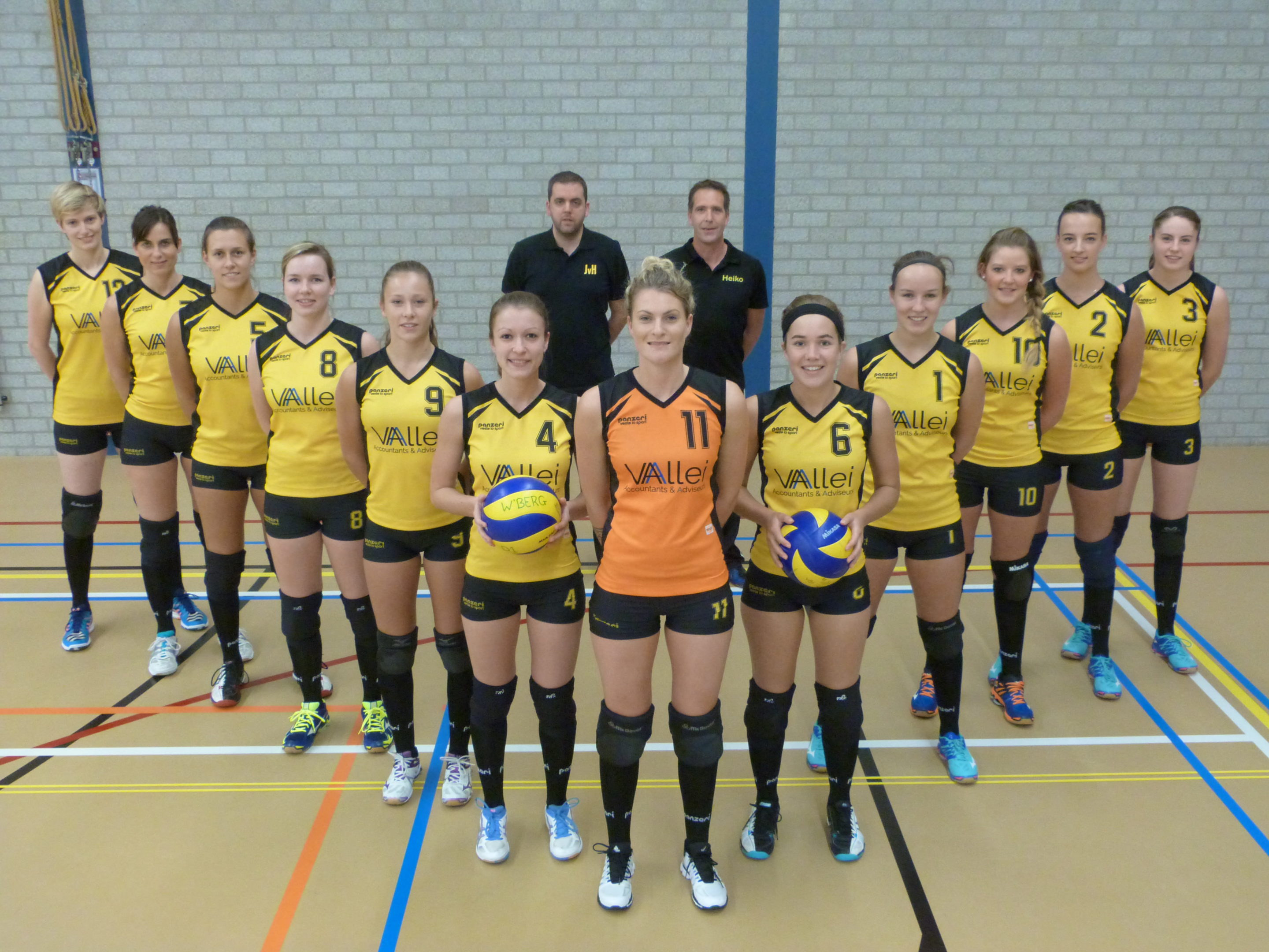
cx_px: 634
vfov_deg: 39.7
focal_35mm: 36
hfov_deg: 51.4
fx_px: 1320
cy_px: 476
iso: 400
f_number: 3.1
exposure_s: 1/25
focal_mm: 6.3
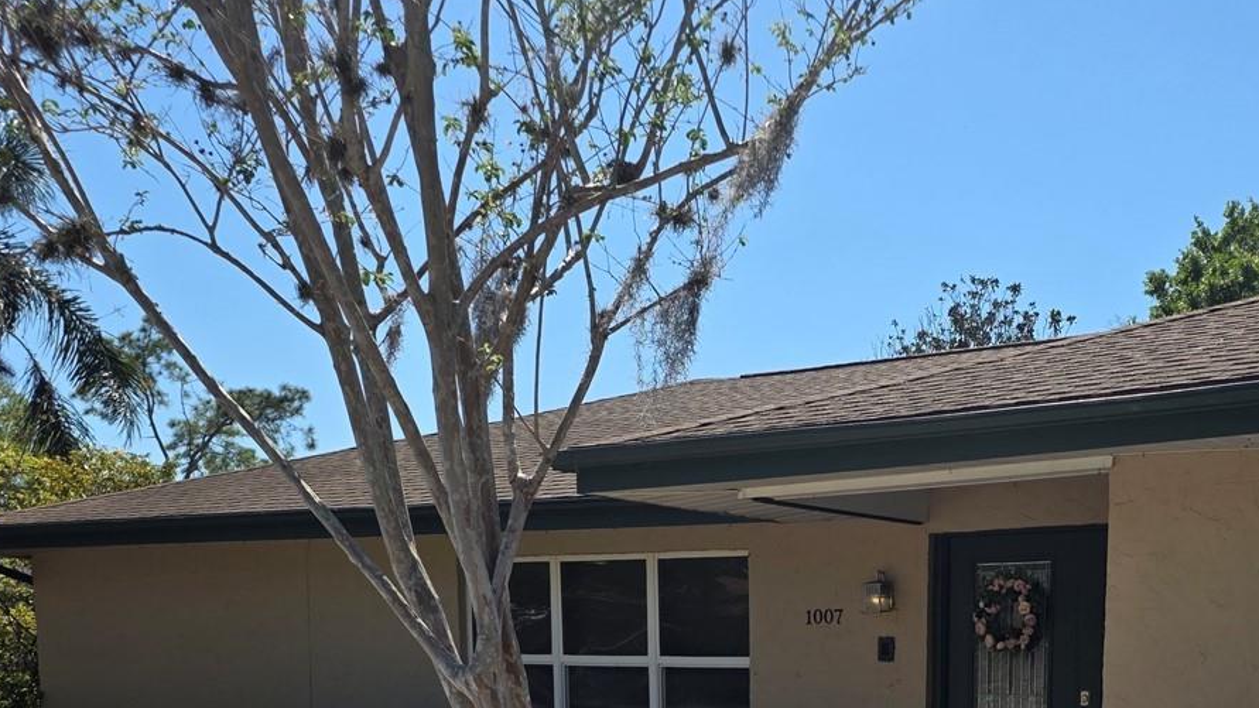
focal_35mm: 45
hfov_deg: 44.7
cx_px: 862
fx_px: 1502
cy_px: 834
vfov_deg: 24.2
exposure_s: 1/5958
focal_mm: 6.25
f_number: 1.7
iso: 80
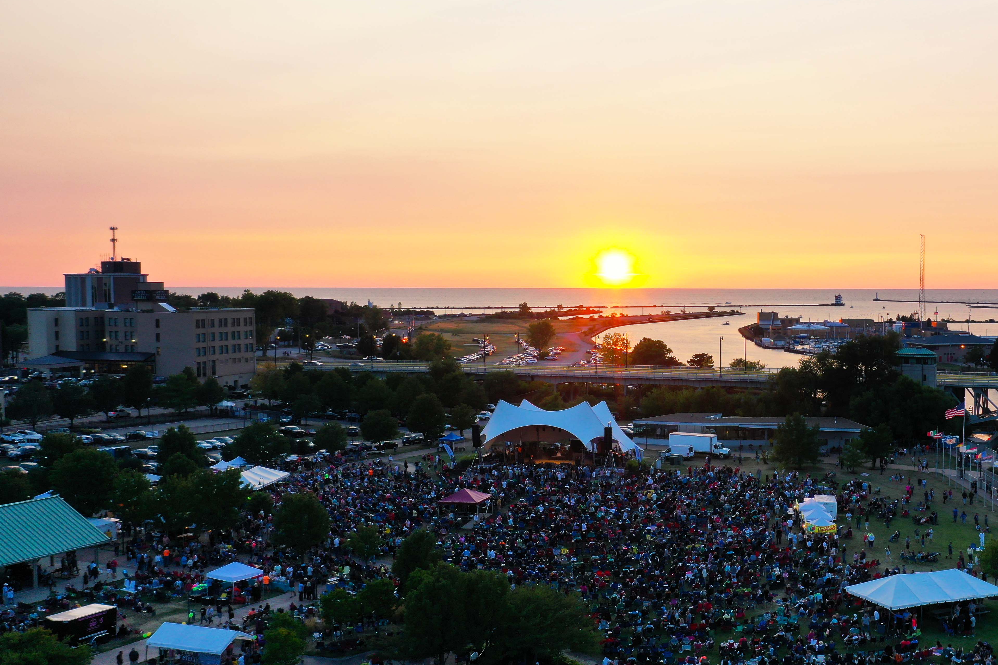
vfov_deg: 33.4
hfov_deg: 47.4
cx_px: 688
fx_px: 1109
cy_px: 372
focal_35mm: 40
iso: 100
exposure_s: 1/100
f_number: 4
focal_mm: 10.26
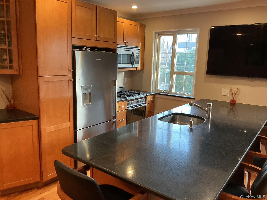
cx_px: 134
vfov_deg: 48.2
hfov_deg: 61.7
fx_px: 224
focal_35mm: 29
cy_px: 100
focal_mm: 3
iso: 160
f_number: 1.8
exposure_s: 1/60
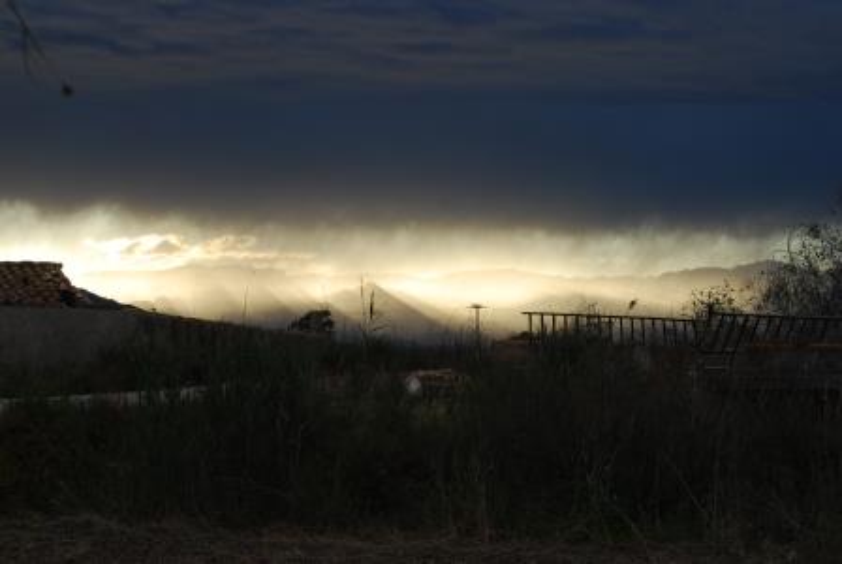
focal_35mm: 105
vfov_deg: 13.1
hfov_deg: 19.4
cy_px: 282
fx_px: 2459
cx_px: 421
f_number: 8
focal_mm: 70
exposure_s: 1/125
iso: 200
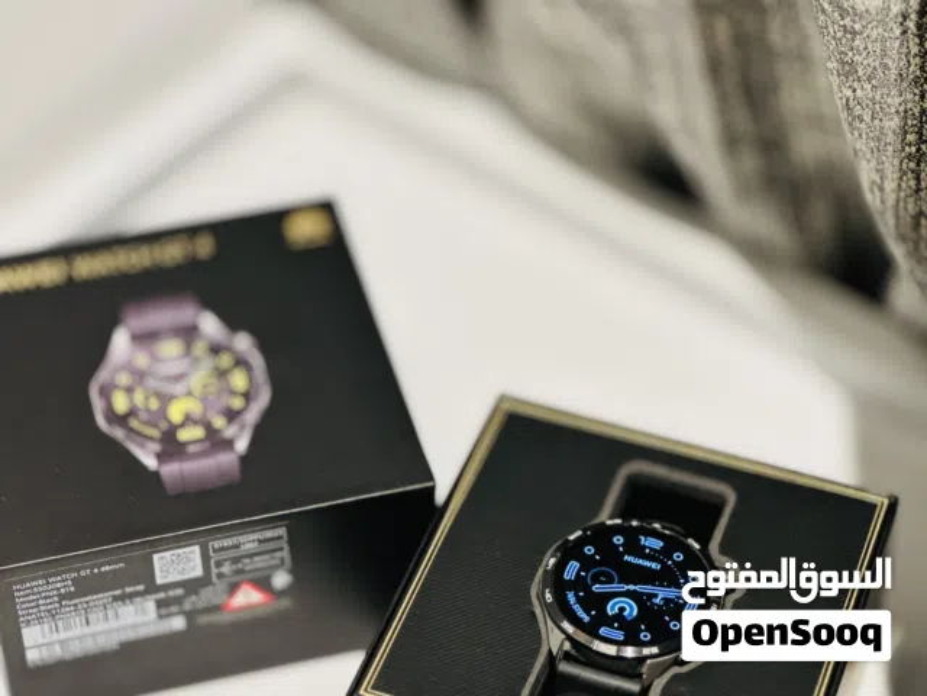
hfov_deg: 25.3
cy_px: 348
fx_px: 2062
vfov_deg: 19.1
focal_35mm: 77
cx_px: 464
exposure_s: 1/14
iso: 400
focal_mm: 9
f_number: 2.8
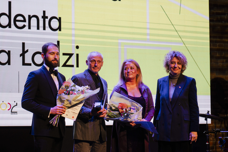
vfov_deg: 12.2
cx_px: 114
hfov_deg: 18.3
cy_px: 76
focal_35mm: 112
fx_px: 709
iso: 160
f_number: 2.8
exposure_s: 1/200
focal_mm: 75
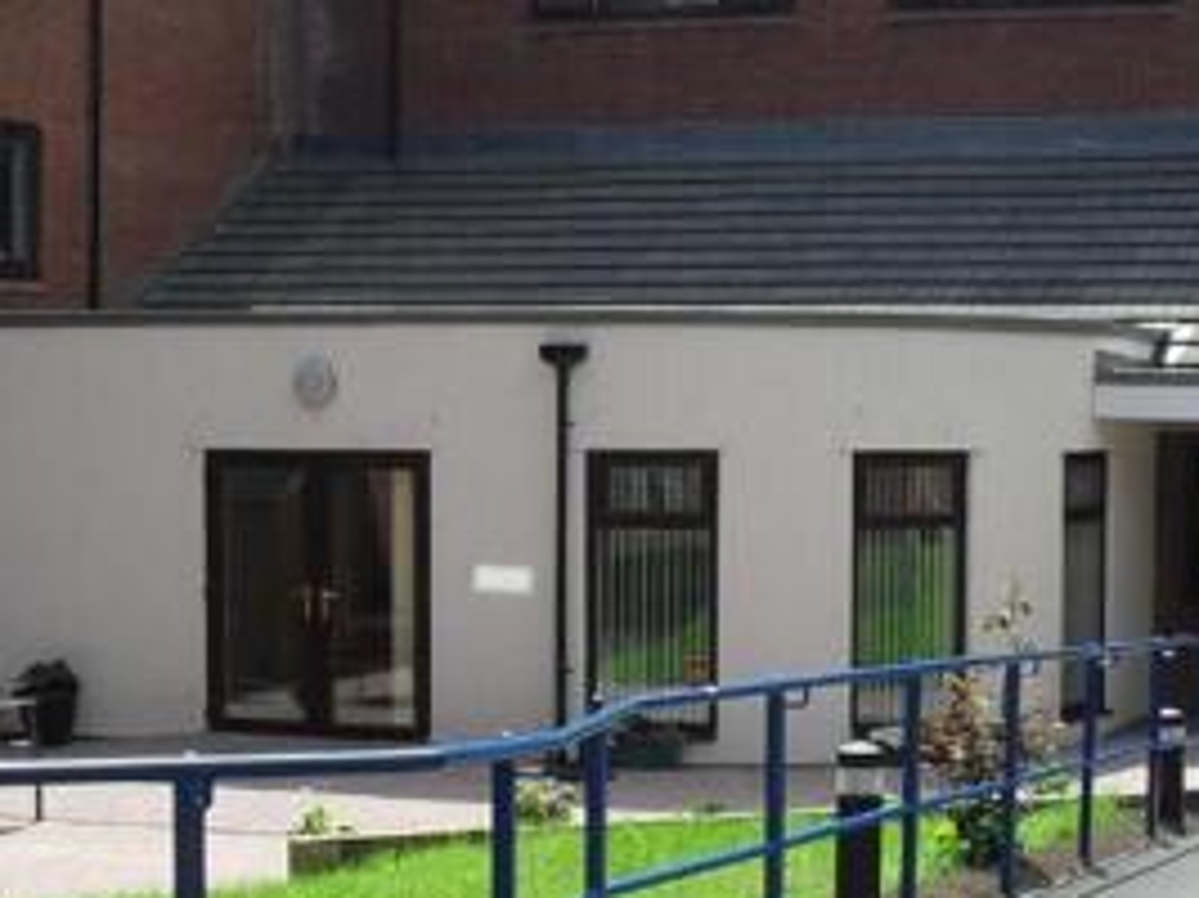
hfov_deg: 22.9
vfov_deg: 17.5
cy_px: 566
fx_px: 2908
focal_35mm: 84
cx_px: 970
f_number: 8.4
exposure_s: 1/125
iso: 100
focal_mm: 6.3
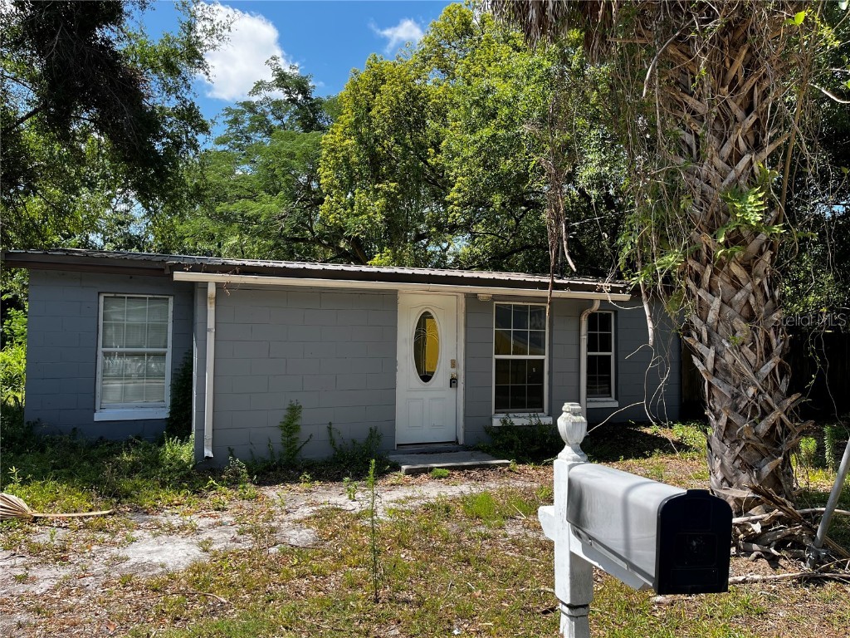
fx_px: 638
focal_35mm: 26
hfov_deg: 67.3
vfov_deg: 53.1
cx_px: 425
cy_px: 319
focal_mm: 5.1
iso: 50
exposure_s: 1/1294
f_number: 1.6
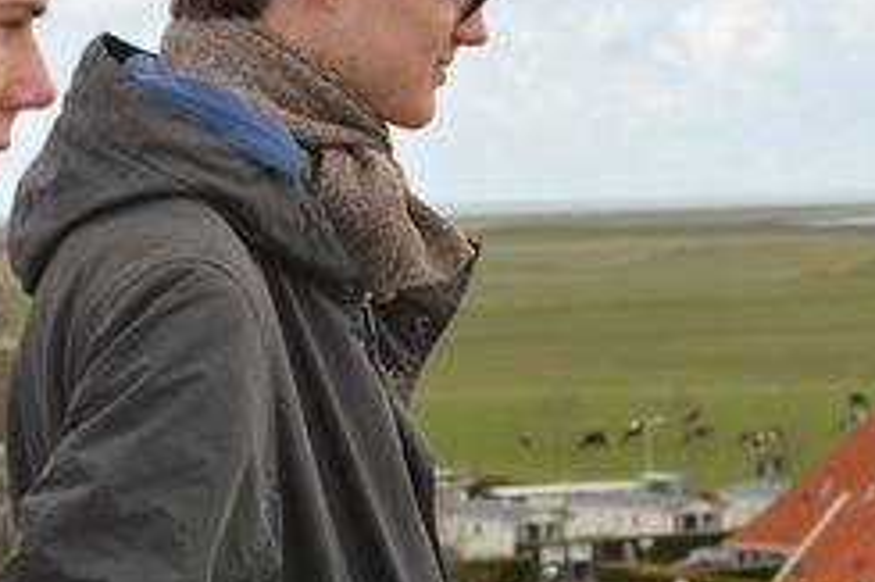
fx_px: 5229
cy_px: 334
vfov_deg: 6.4
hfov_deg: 9.6
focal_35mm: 215
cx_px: 343
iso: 100
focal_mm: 55
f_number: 8
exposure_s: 1/200
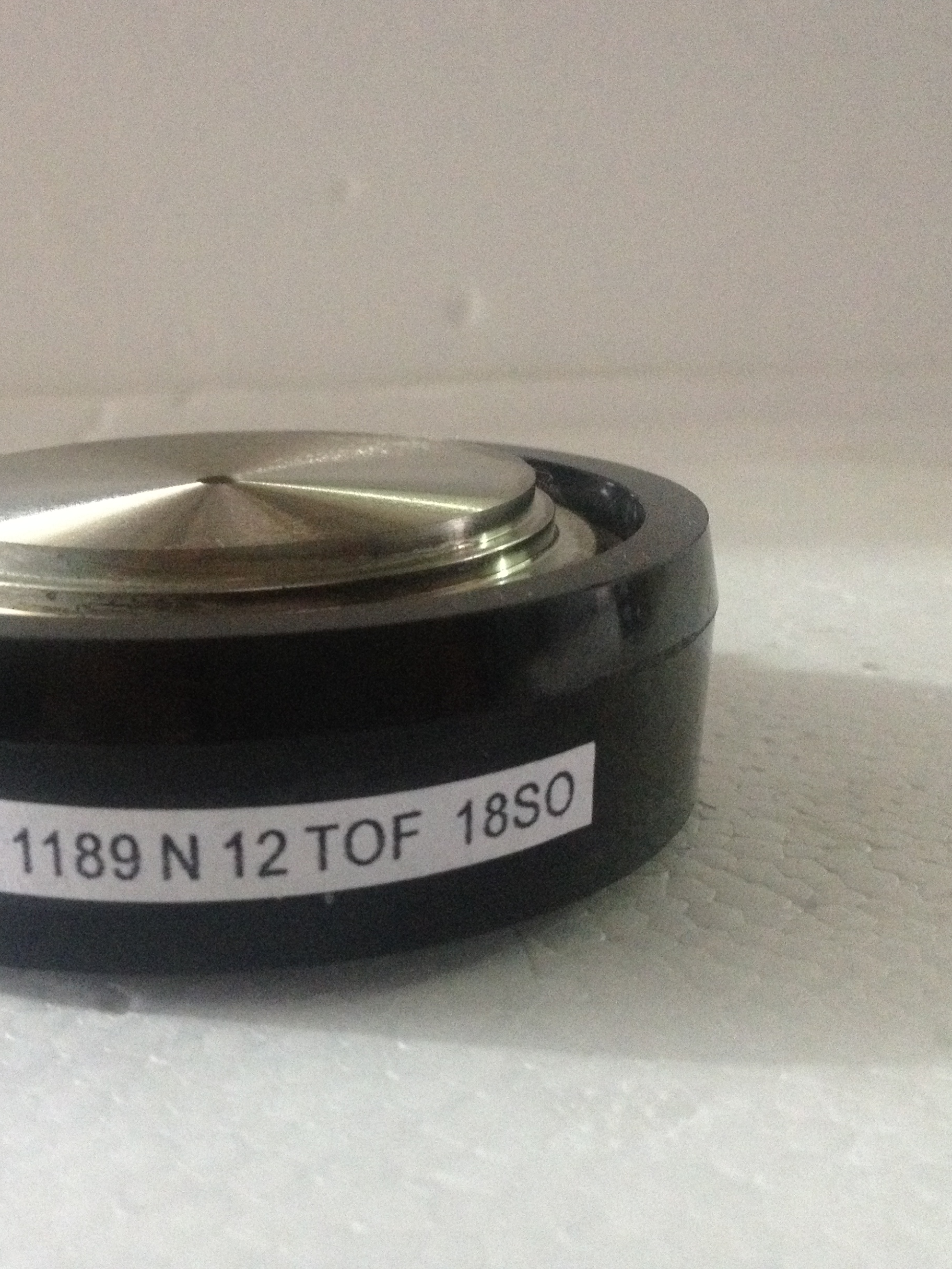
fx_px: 1724
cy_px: 632
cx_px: 328
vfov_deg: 40.4
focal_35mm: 47
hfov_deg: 30.7
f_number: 2.4
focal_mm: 4.28
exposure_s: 1/20
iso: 320
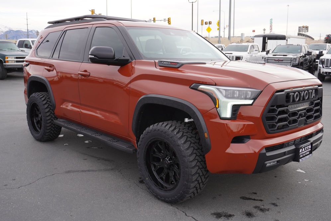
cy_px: 110
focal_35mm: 36
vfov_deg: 37.4
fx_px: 327
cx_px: 170
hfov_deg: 53.7
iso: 100
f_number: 5
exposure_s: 1/100
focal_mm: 23
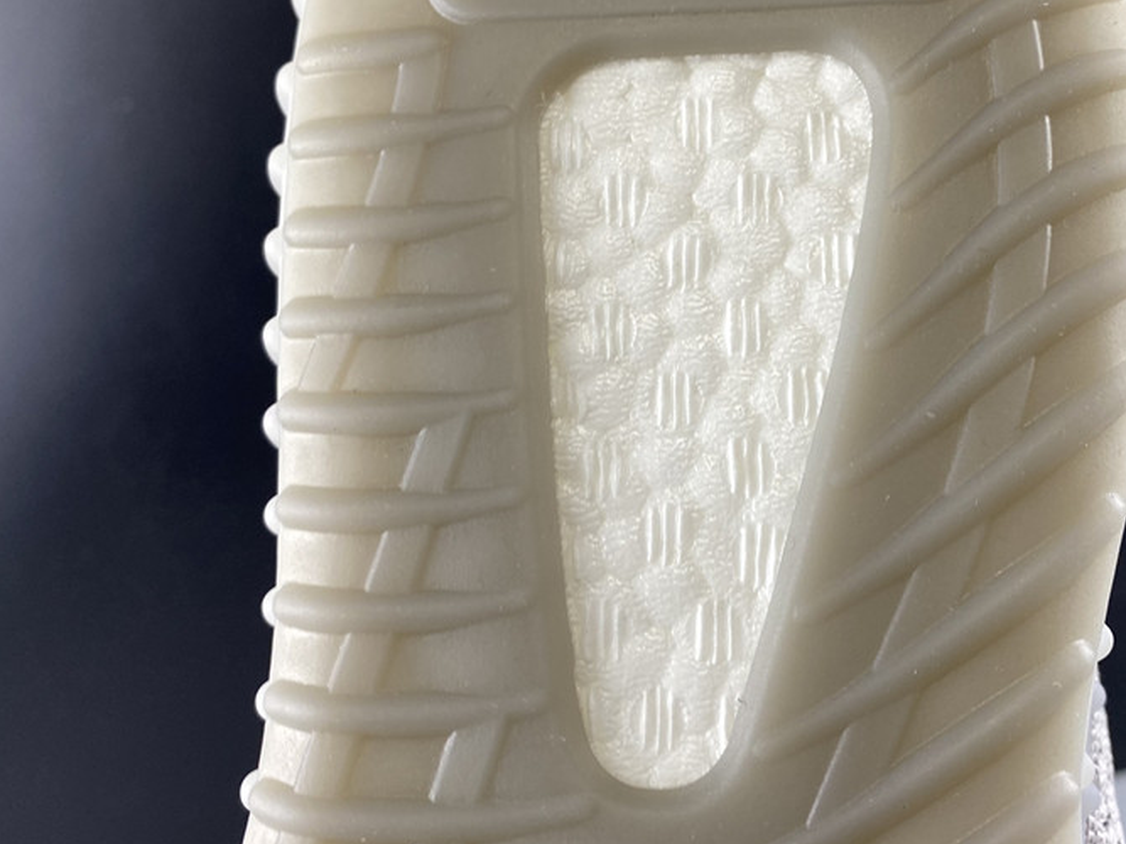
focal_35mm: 39
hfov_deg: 47.2
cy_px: 253
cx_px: 734
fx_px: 1268
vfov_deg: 36.3
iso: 64
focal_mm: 4.25
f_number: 1.8
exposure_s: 1/100
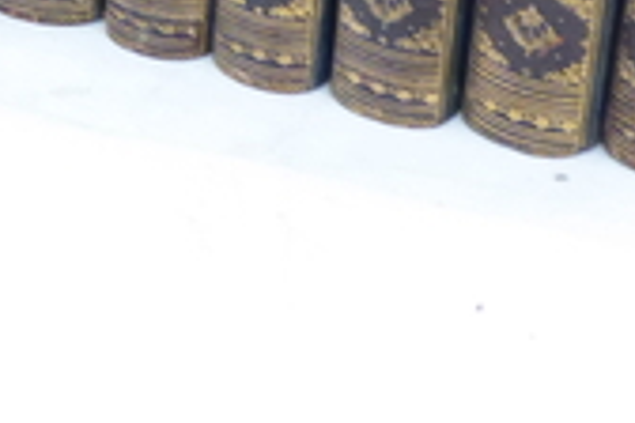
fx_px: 3210
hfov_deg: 11.3
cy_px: -400
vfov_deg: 7.3
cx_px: 412
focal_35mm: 182
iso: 800
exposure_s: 1/25
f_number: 4
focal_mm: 8.4
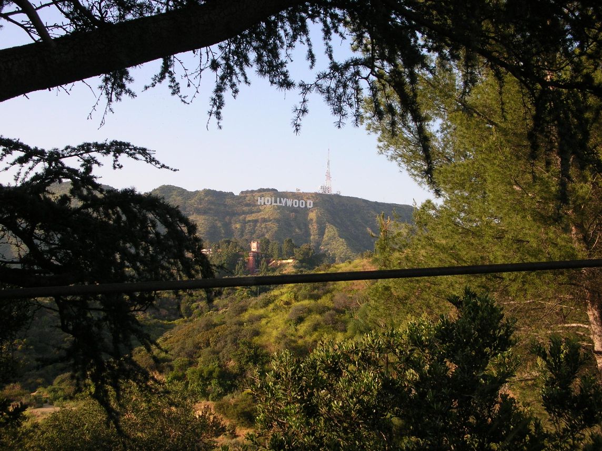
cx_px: 301
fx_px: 886
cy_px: 226
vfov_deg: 28.5
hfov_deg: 37.5
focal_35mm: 51
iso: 50
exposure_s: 1/303
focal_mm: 8.5
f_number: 3.3
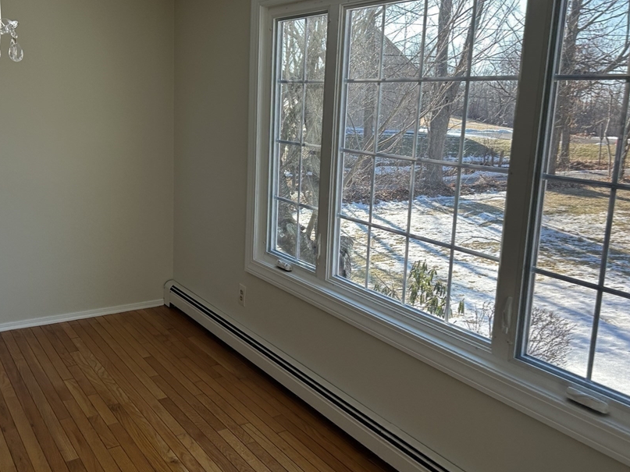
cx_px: 326
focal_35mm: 33
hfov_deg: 55.3
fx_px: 601
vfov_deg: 42.9
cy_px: 210
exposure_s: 1/303
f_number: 1.5
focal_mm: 5.7
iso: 50
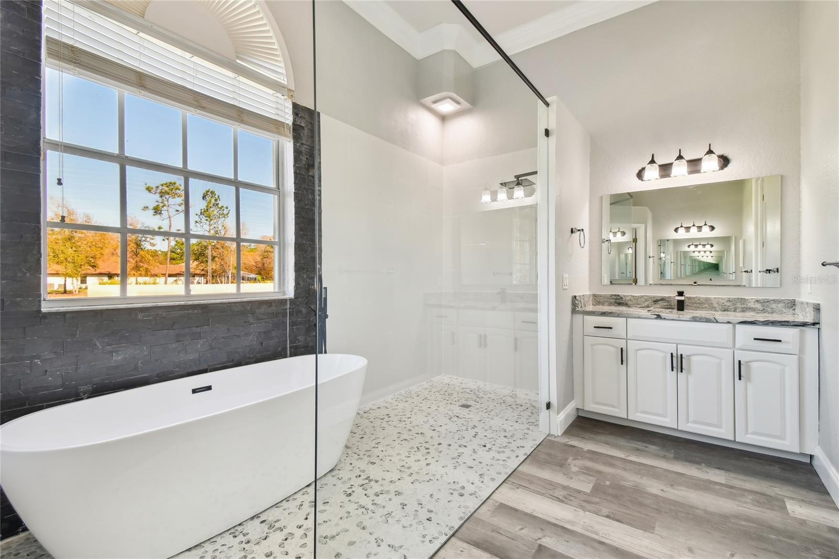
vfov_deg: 77.3
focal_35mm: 15
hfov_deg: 100.4
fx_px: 349
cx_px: 420
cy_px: 280
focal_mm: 10
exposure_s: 1/25
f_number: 7.1
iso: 100
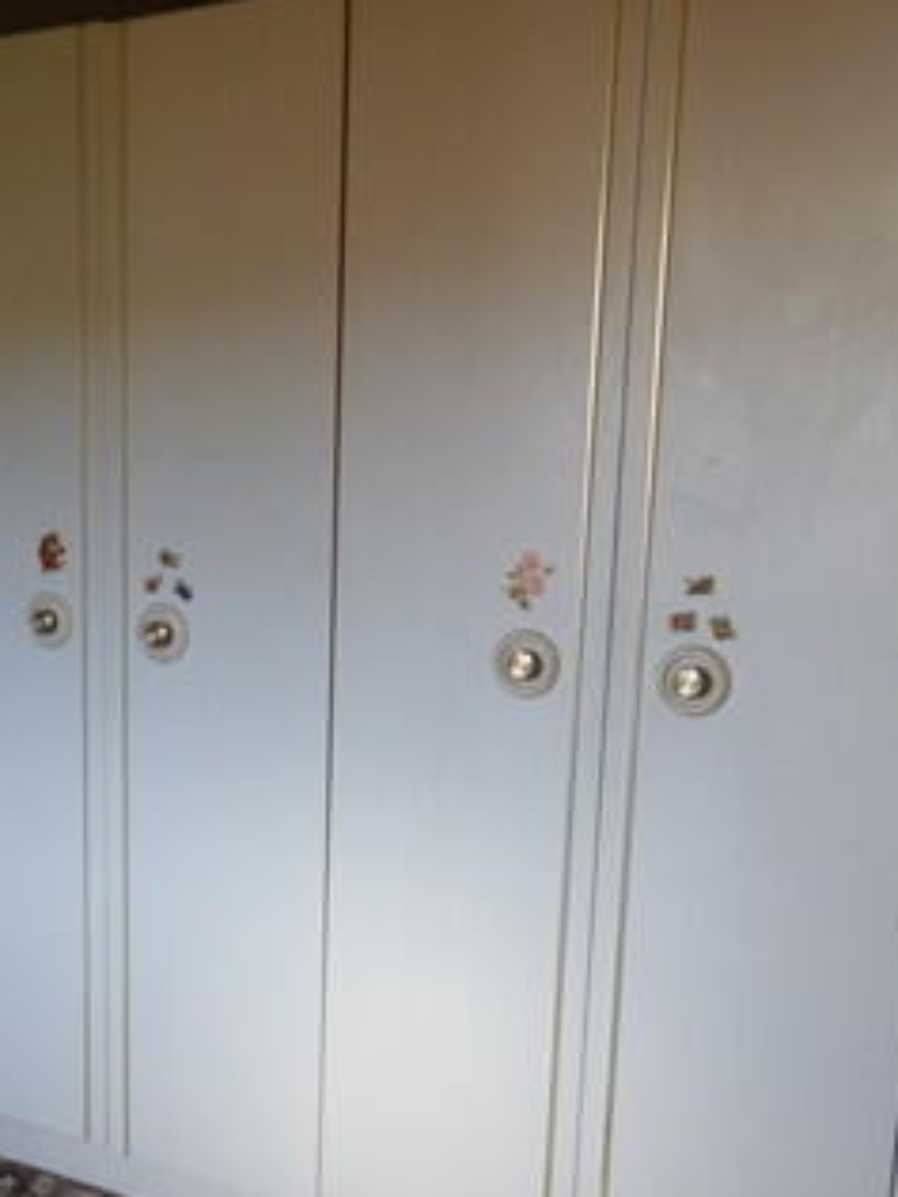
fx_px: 1860
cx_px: -140
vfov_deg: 35.3
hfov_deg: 24.9
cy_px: 801
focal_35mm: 54
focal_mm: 11.5
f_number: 4.5
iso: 400
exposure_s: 1/80
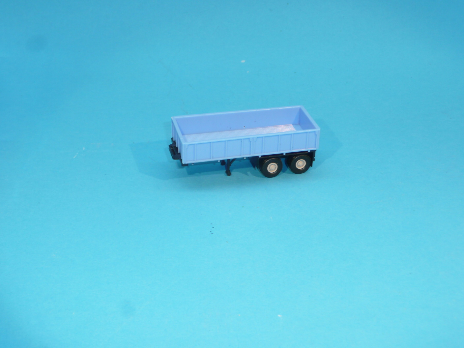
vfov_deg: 25.2
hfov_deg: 33.2
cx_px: 232
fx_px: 777
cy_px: 174
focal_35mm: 58
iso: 100
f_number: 4.4
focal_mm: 9.5
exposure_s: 1/40
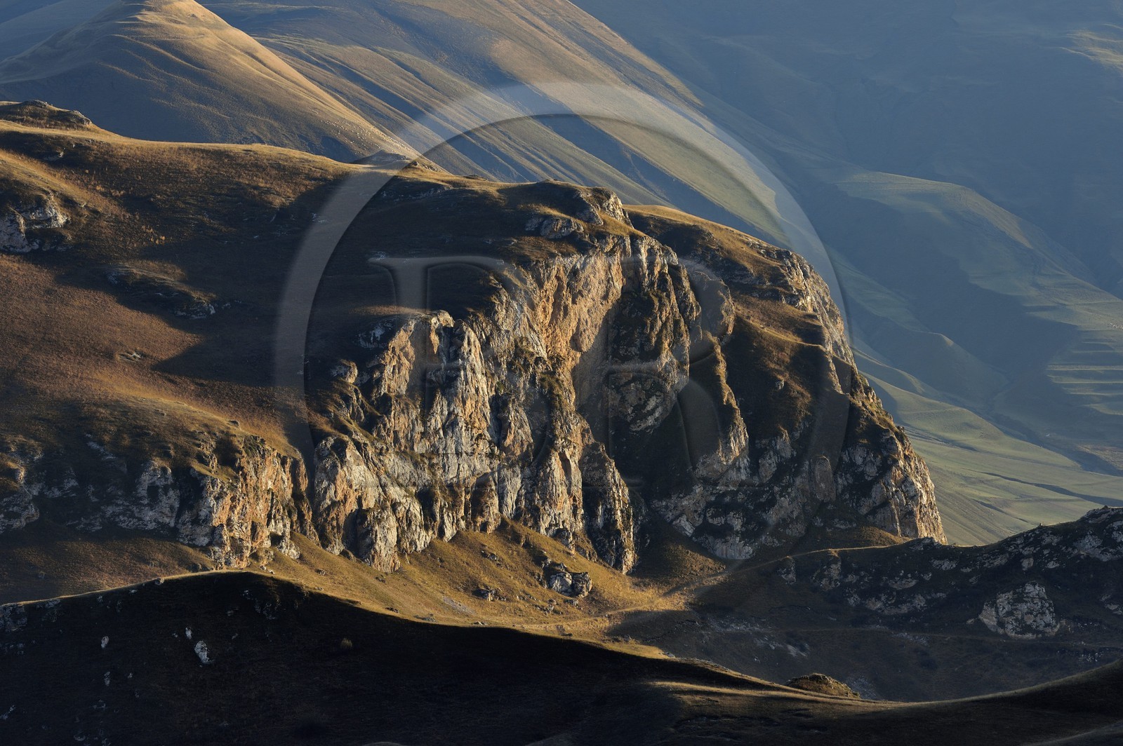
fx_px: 6234
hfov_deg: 10.3
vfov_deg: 6.9
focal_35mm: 200
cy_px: 373
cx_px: 562
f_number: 9
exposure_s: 1/200
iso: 200
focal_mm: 200
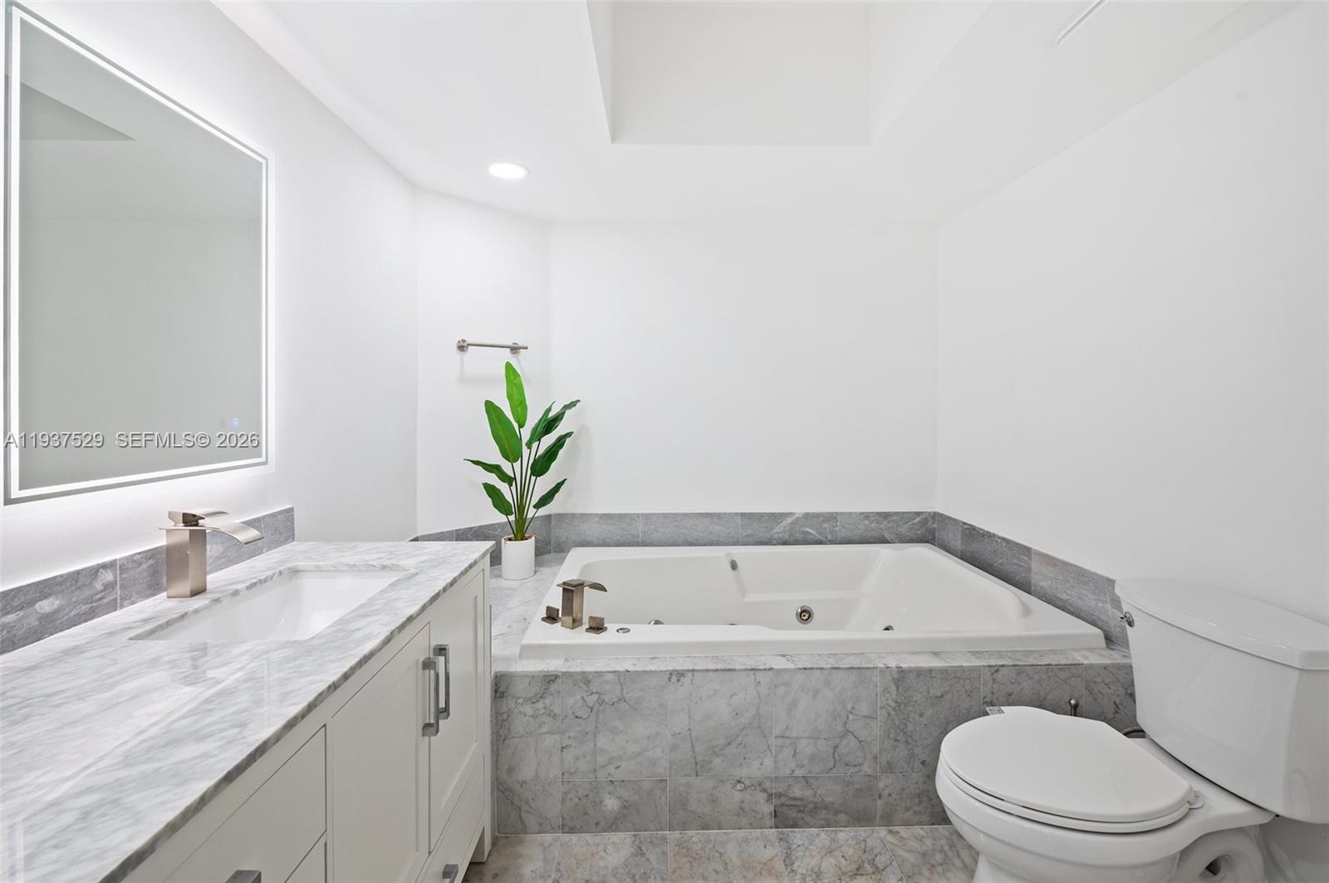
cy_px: 442
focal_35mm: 14
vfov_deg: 81.1
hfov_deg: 104.3
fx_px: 516
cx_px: 664
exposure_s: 1/8
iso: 200
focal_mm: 14
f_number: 8
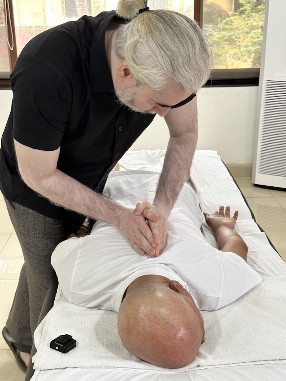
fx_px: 529
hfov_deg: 30.3
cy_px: 190
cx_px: 143
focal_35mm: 48
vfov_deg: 39.7
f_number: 1.78
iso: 125
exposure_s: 1/60
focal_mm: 6.86
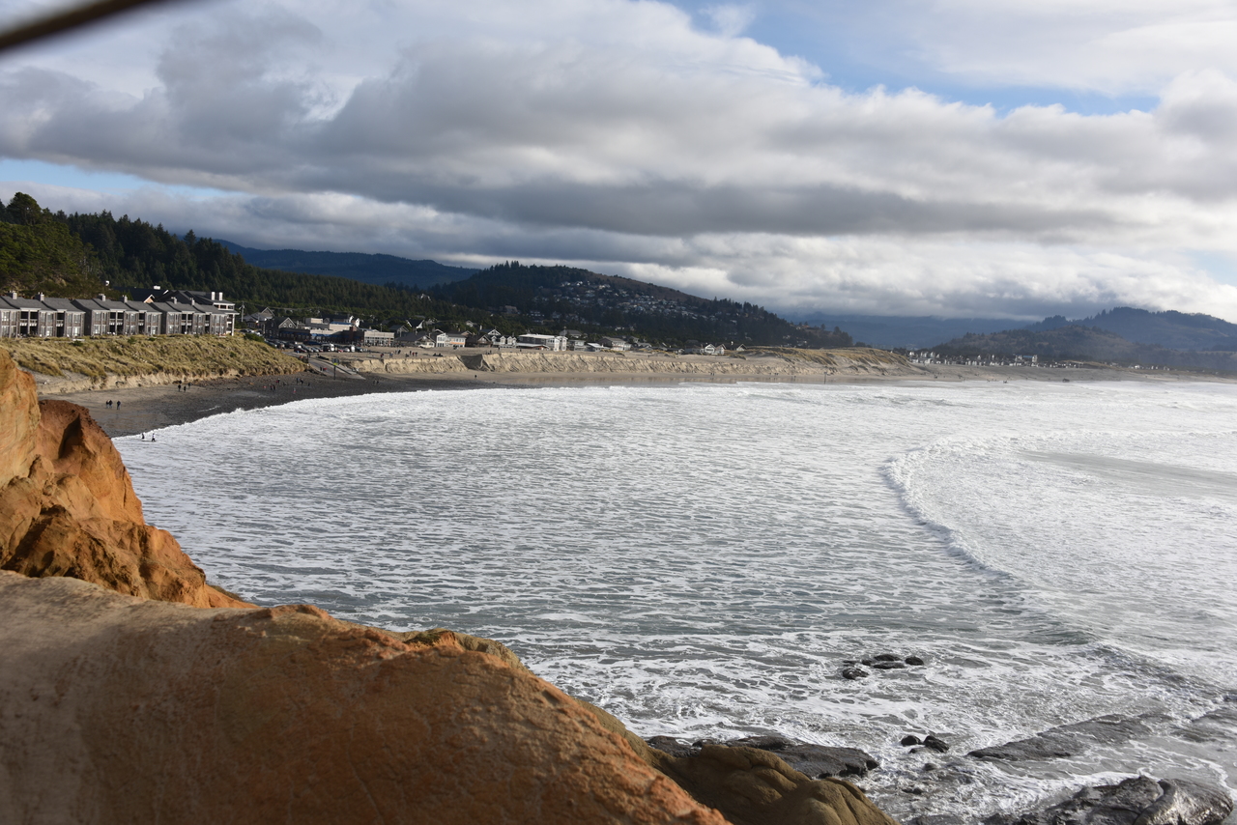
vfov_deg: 35.1
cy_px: 412
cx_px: 618
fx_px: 1306
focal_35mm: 38
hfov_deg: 50.7
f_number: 9
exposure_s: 1/320
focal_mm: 38
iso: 100
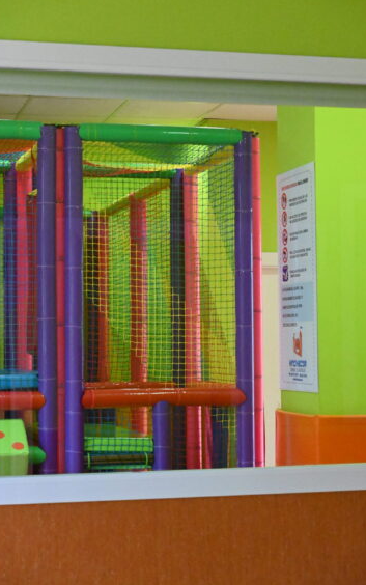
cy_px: 291
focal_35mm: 77
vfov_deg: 26.8
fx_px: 1228
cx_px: 185
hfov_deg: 17.0
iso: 16000
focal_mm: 50
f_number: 7.1
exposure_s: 1/640
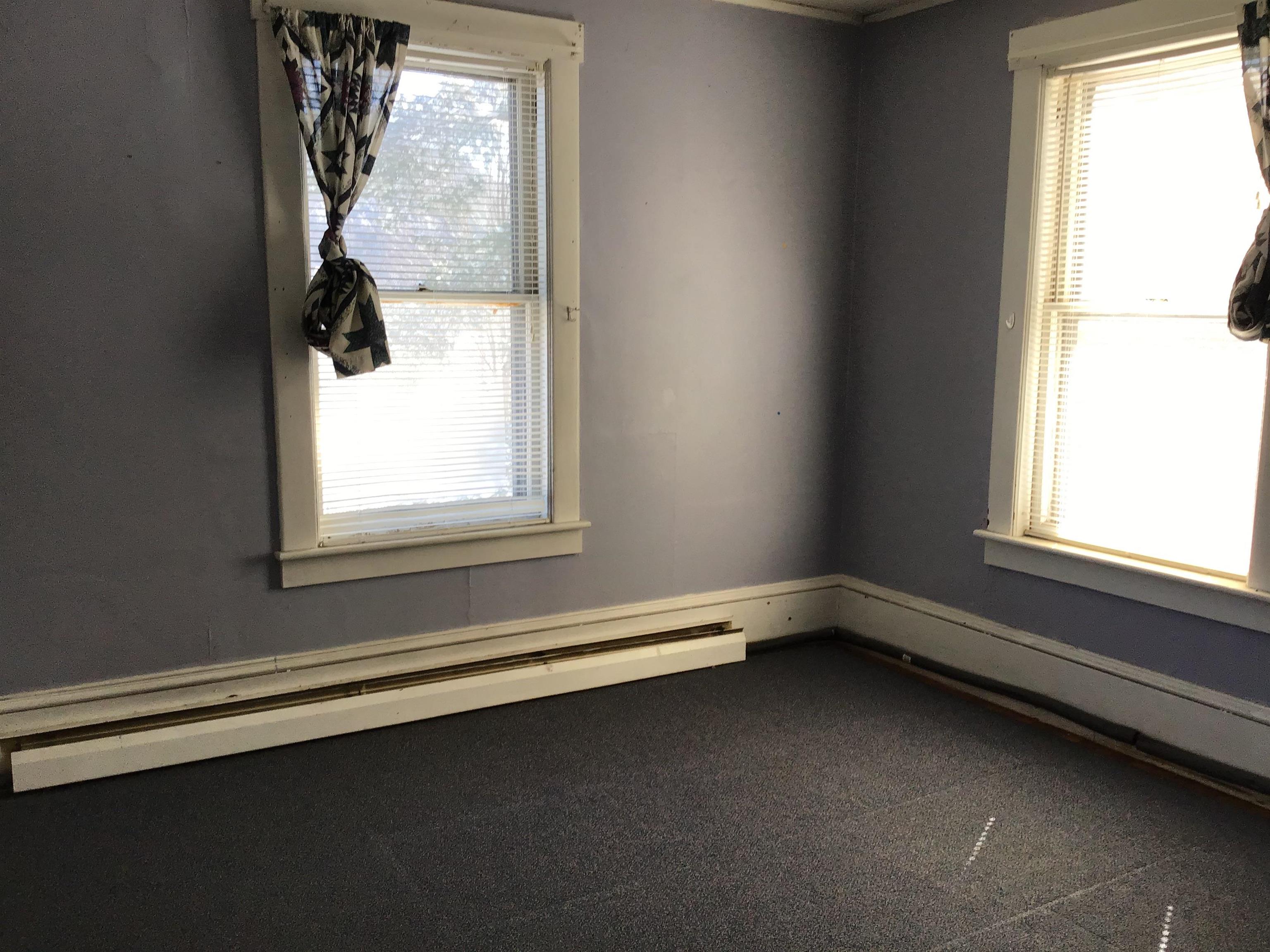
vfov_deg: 45.4
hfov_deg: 58.4
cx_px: 635
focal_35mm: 31
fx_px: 1137
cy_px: 476
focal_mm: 3.3
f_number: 2.4
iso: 32
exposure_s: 1/120
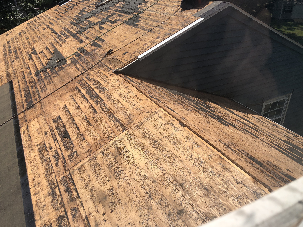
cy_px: 114
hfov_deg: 63.4
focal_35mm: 28
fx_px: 245
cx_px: 152
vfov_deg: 49.7
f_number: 1.8
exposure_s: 1/2433
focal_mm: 3.99
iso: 20
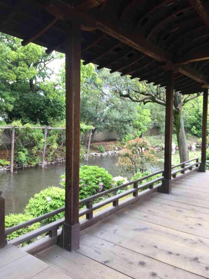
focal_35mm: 29
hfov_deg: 48.2
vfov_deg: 61.7
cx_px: 104
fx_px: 233
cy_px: 140
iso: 25
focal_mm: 4.15
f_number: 2.2
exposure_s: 1/60
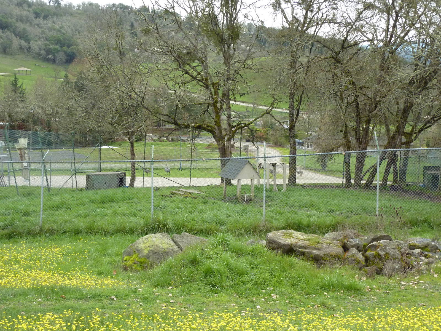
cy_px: 166
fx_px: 612
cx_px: 220
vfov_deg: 30.3
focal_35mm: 48
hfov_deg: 39.7
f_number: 3.8
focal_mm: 7.9
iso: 320
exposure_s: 1/500
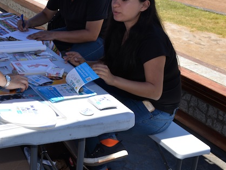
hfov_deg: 32.3
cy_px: 46
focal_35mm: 55
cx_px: 3
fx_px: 359
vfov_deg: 26.3
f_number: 9
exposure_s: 1/200
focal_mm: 24
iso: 100
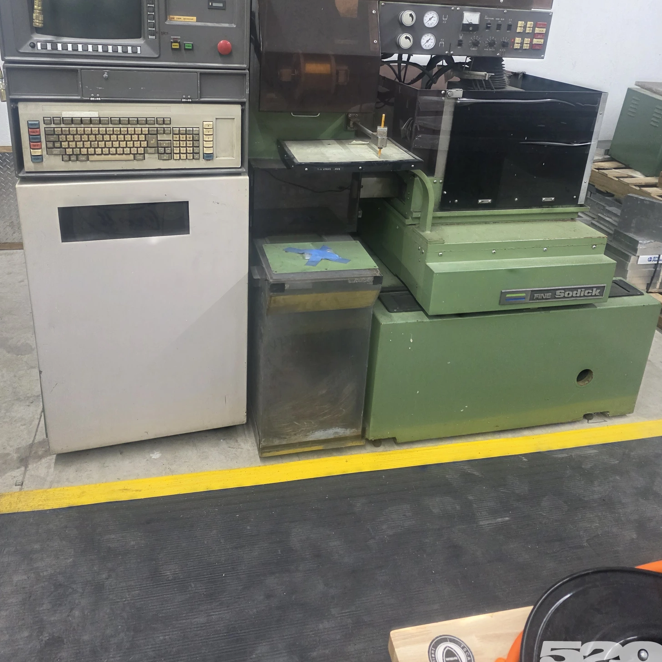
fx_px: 606
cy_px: 226
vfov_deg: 56.2
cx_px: 327
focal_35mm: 28
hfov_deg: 57.3
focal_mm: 6.3
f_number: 1.7
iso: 400
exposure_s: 1/120
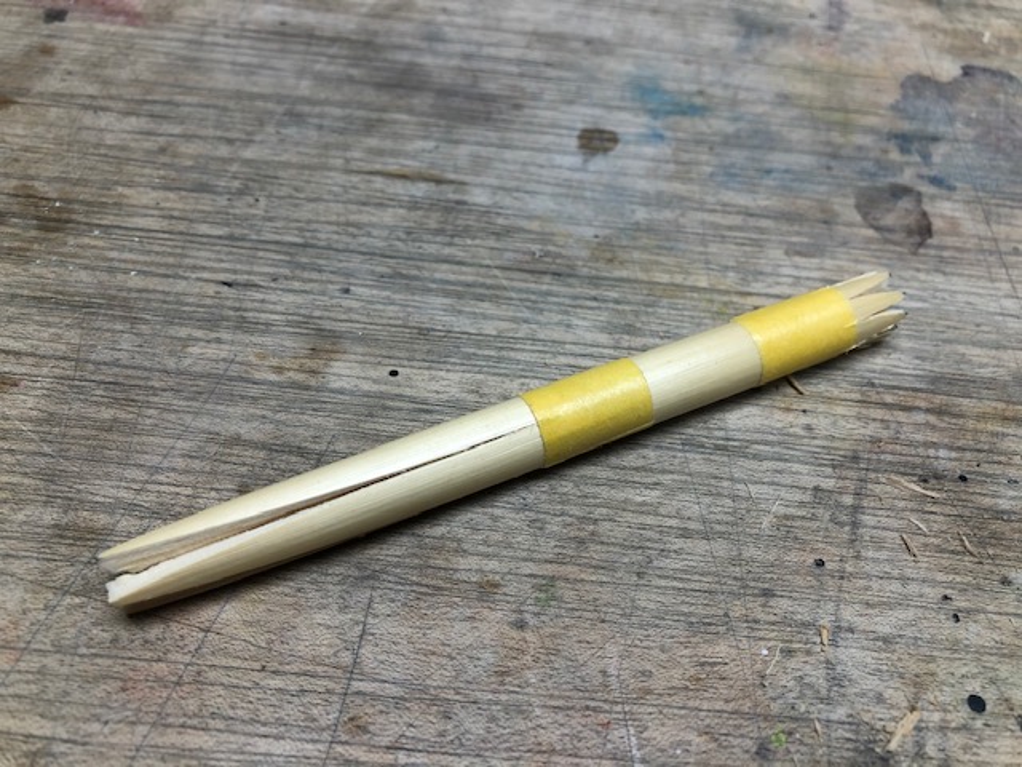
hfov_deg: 63.4
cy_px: 384
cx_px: 511
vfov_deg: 49.7
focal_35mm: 28
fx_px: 827
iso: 25
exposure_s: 1/30
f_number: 1.8
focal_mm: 3.99
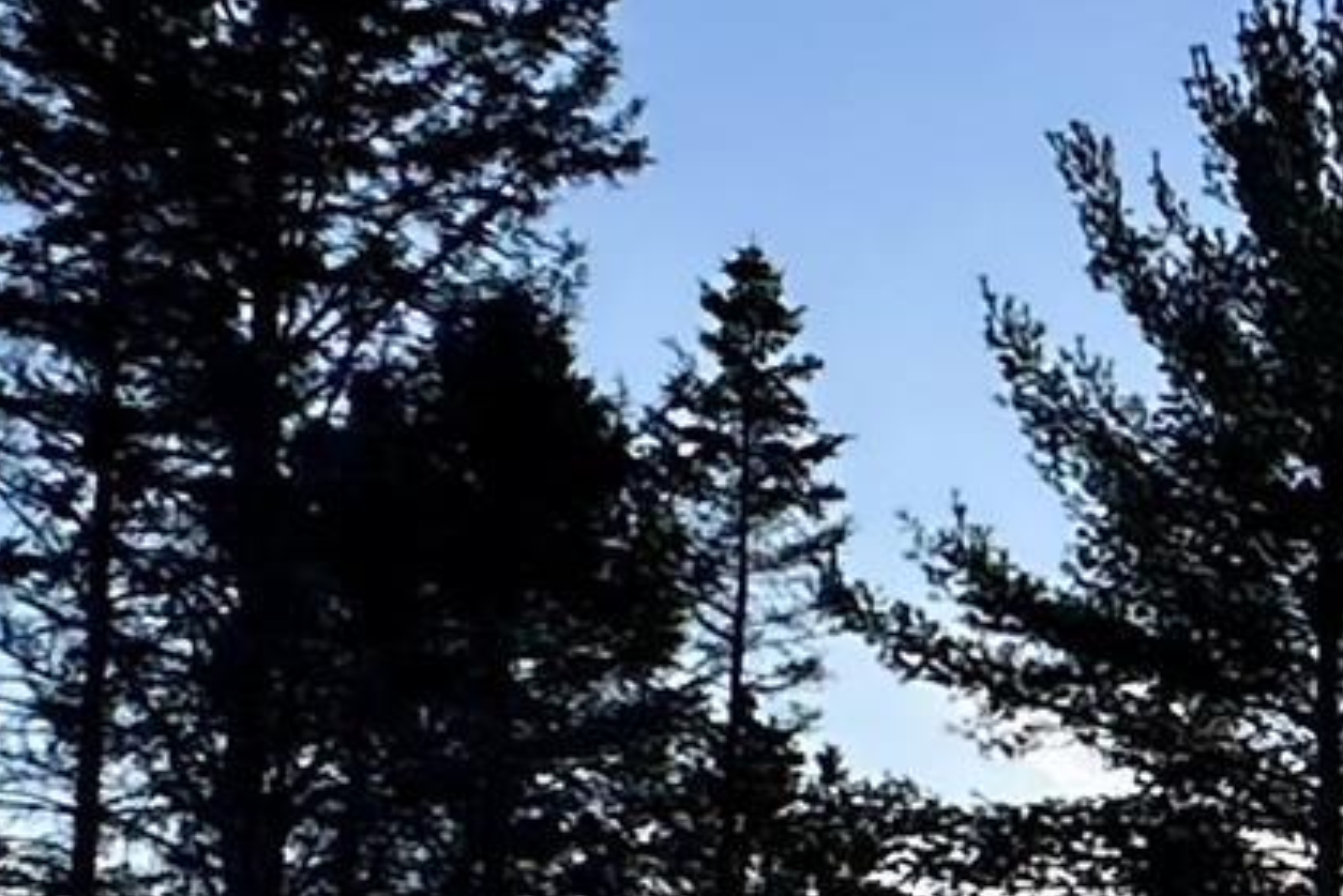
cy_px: 1538
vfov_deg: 11.9
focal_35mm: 107
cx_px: 2988
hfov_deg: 14.4
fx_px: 3993
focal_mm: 2.22
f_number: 2.2
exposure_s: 1/2353
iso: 50
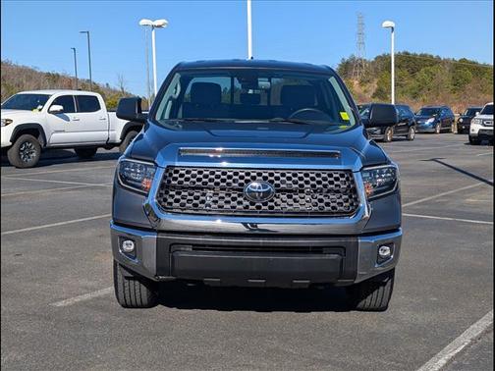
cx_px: 248
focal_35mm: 49
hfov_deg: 38.9
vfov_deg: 29.7
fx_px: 701
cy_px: 186
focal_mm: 6.9
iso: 20
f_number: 1.68
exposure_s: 1/1429
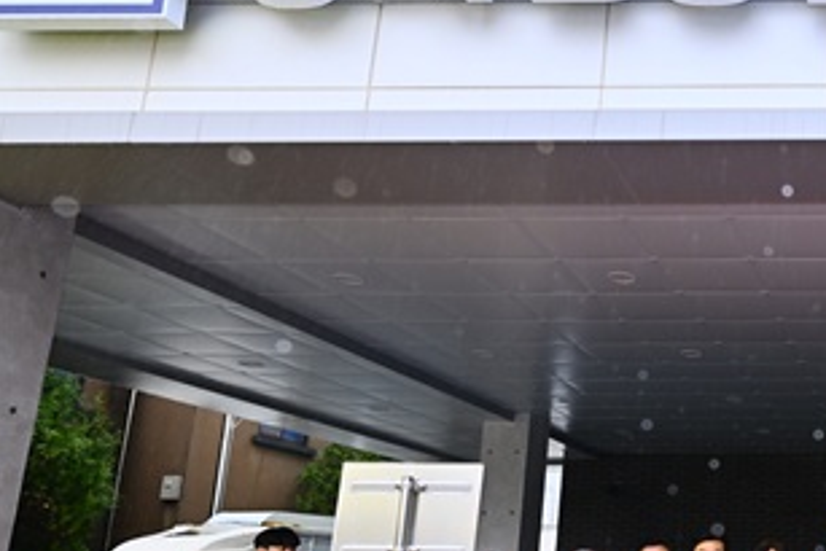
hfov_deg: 43.5
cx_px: 869
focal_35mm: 36
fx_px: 826
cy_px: 356
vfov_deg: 36.6
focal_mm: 17
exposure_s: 1/100
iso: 200
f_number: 5
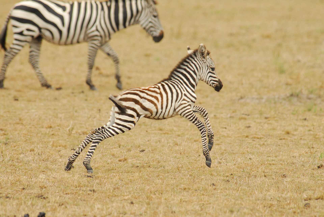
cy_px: 108
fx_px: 5406
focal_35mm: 600
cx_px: 162
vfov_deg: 2.3
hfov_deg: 3.4
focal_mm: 400
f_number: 6.3
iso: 400
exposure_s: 1/500
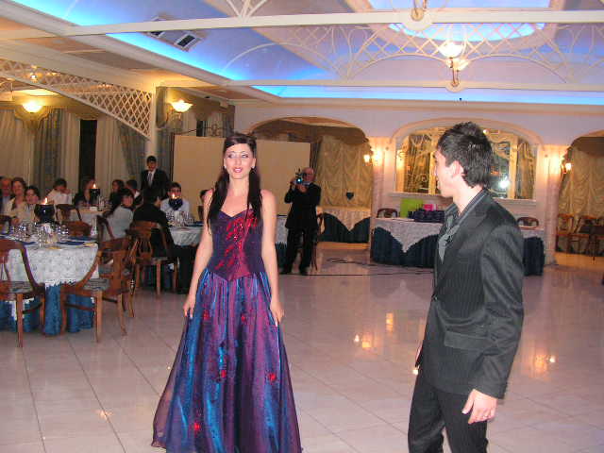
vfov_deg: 39.7
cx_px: 302
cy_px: 226
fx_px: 628
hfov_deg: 51.4
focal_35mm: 36
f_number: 3.2
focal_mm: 6
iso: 200
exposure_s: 1/40
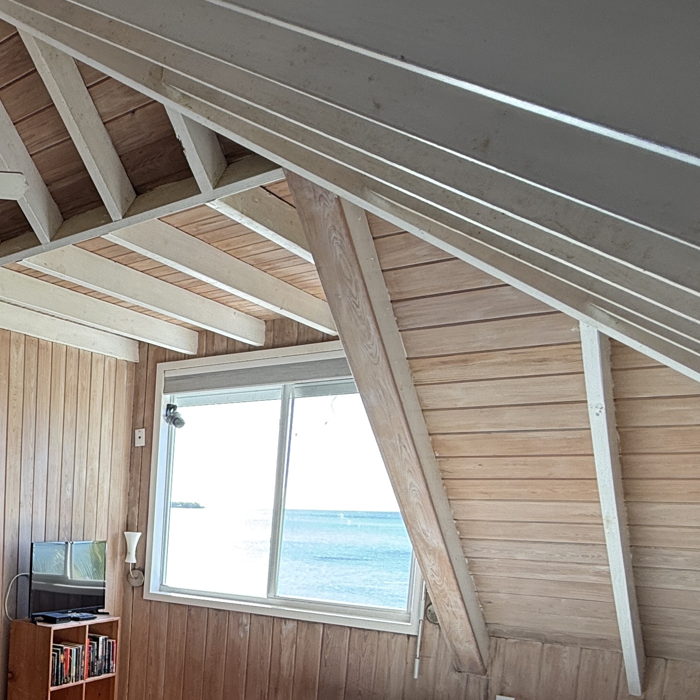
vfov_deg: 45.8
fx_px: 778
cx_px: -144
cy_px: 568
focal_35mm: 34
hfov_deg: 36.9
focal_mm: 2.22
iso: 64
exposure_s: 1/99
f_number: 2.2
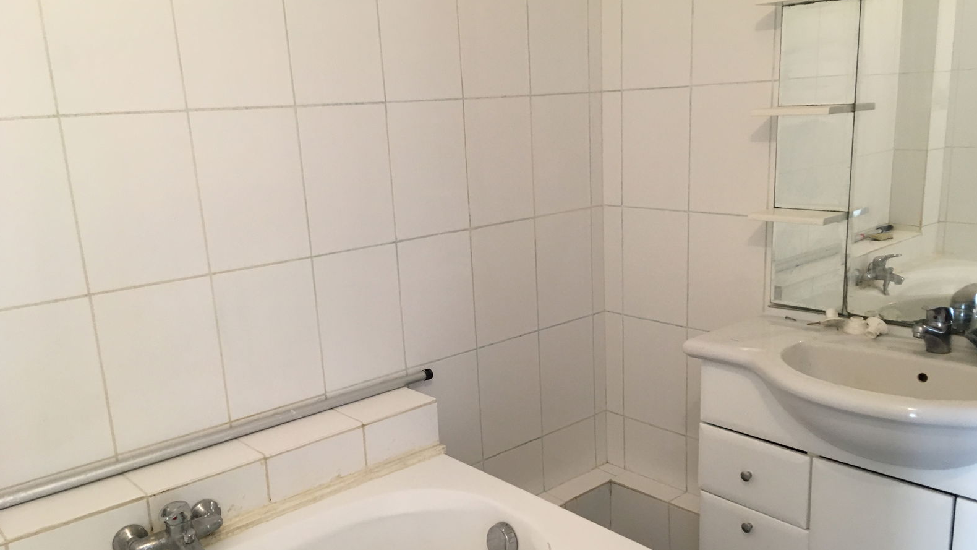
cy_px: 311
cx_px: 490
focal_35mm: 32
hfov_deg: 61.0
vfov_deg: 36.6
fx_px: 829
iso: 125
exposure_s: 1/33
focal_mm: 4.15
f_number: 2.2
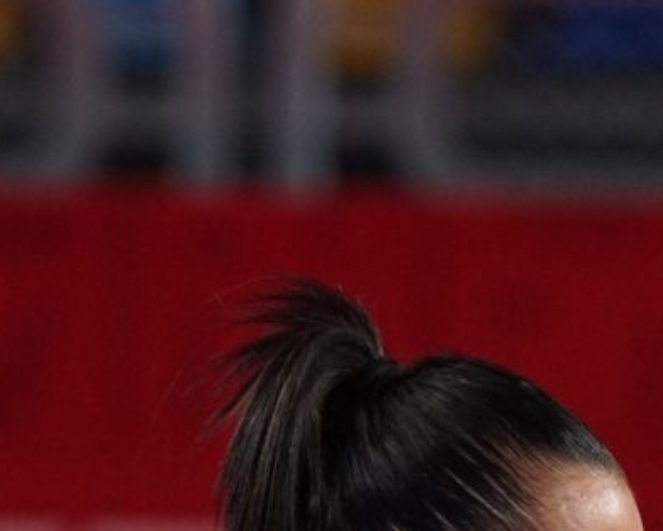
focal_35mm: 1036
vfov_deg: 1.5
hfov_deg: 1.9
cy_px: 974
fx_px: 20334
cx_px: 909
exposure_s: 1/400
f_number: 3.2
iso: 800
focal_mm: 160
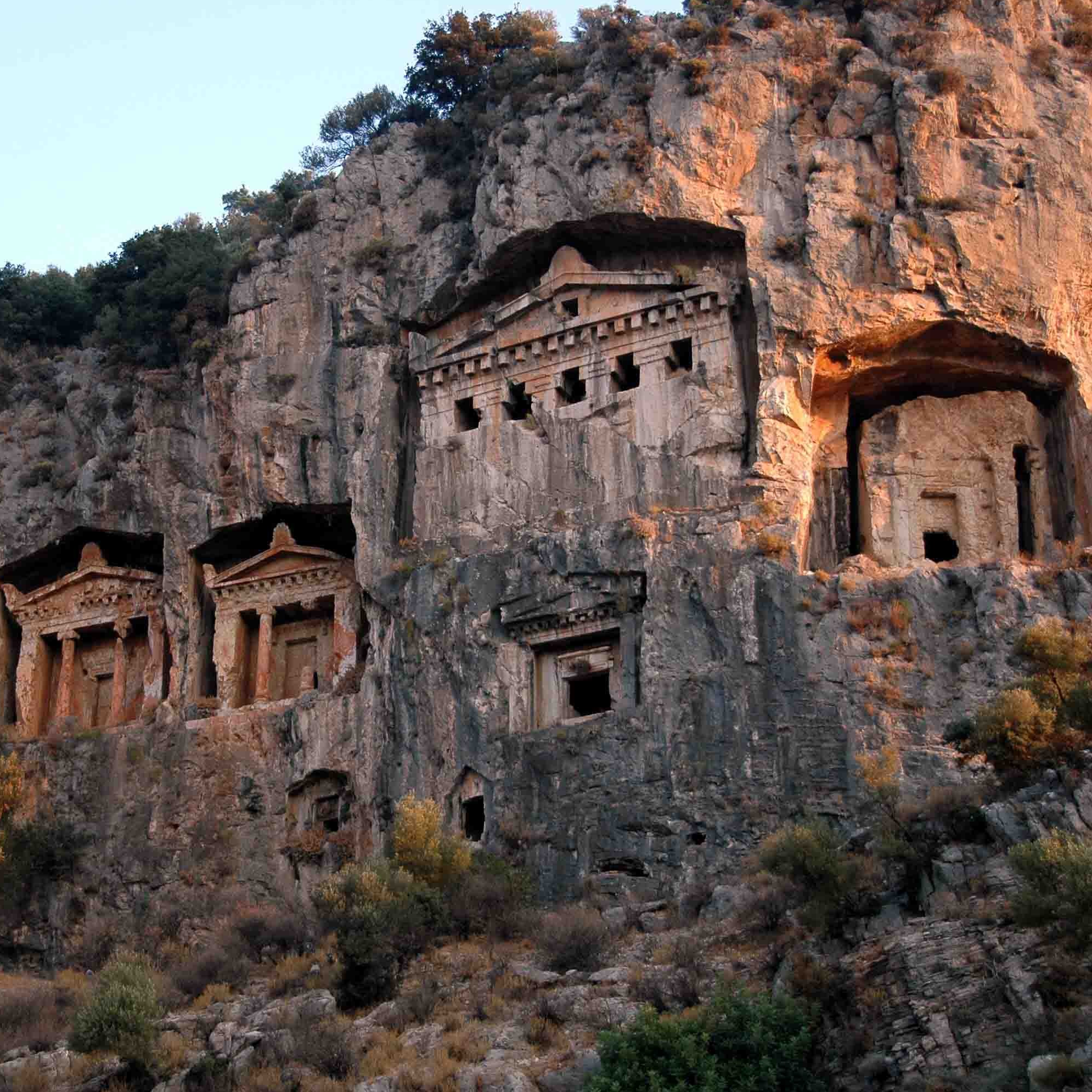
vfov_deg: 22.5
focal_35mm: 77
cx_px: 337
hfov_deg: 22.4
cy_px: 545
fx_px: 2748
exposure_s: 1/160
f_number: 4.5
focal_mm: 40
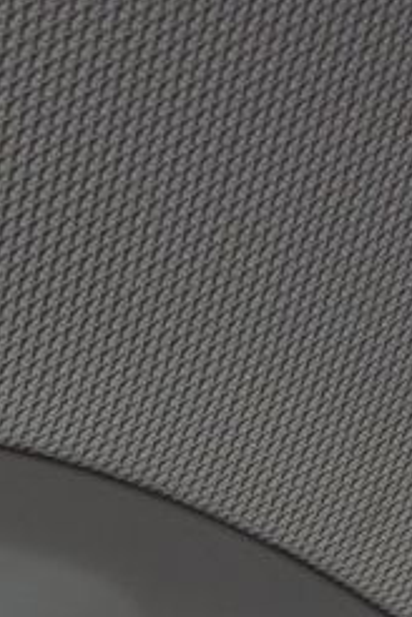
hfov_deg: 11.0
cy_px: 823
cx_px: -324
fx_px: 2008
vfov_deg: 16.5
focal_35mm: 117
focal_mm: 4
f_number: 1.8
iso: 80
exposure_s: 1/50
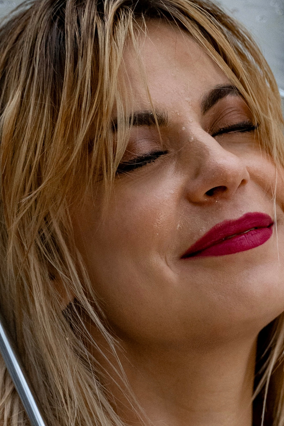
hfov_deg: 9.6
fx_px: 1670
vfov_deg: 14.3
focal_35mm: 141
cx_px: 365
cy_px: 422
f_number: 2.8
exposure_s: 1/320
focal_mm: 45.7
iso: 2000
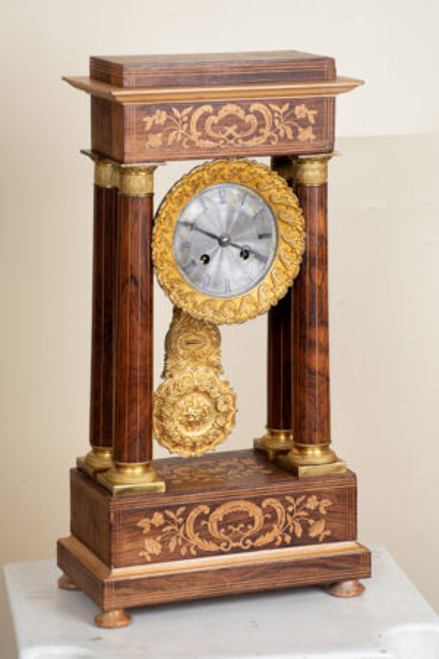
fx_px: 2049
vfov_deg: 18.3
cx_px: 220
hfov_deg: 12.2
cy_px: 330
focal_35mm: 112
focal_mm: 75
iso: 100
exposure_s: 1/125
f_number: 6.3
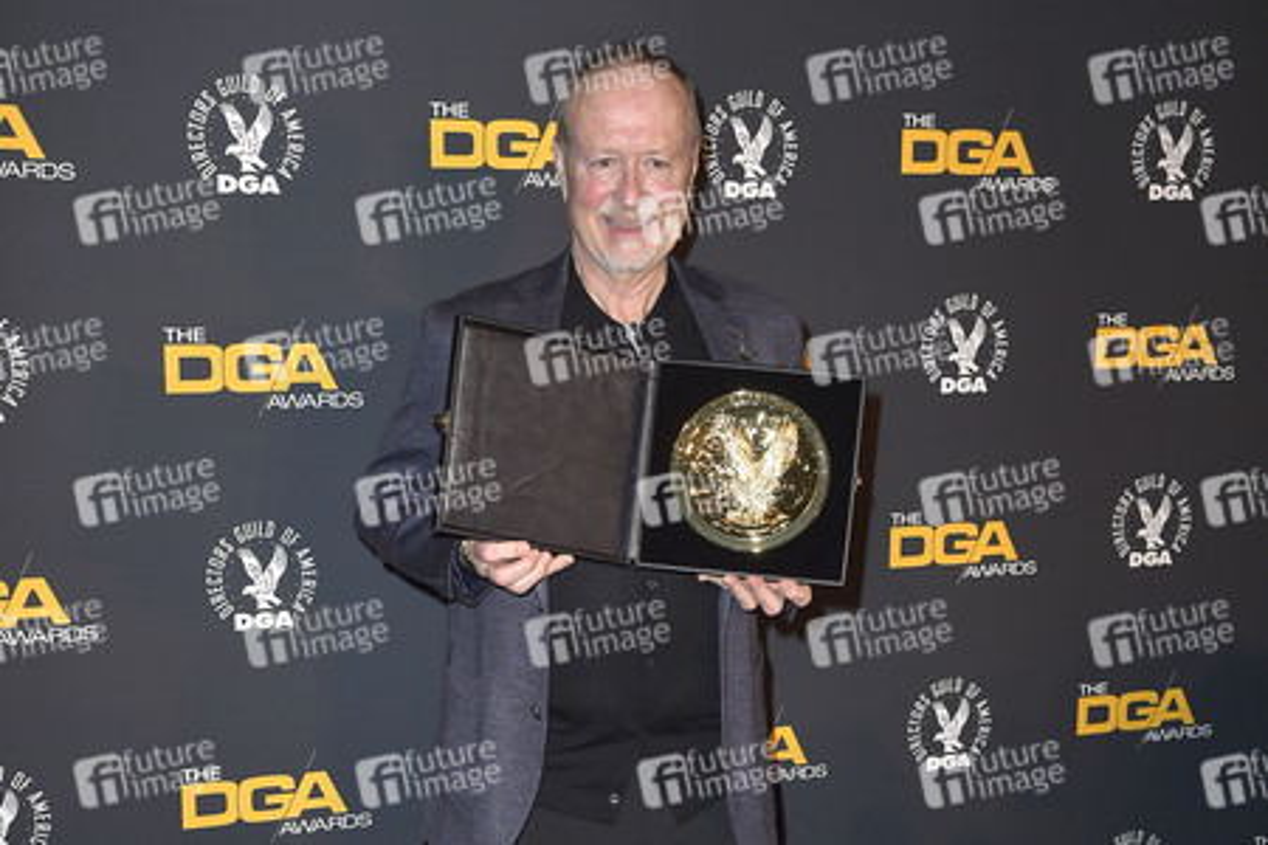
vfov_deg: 33.4
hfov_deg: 48.5
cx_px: 634
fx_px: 1409
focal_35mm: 40
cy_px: 422
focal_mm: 40
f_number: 6.3
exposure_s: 1/250
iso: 640
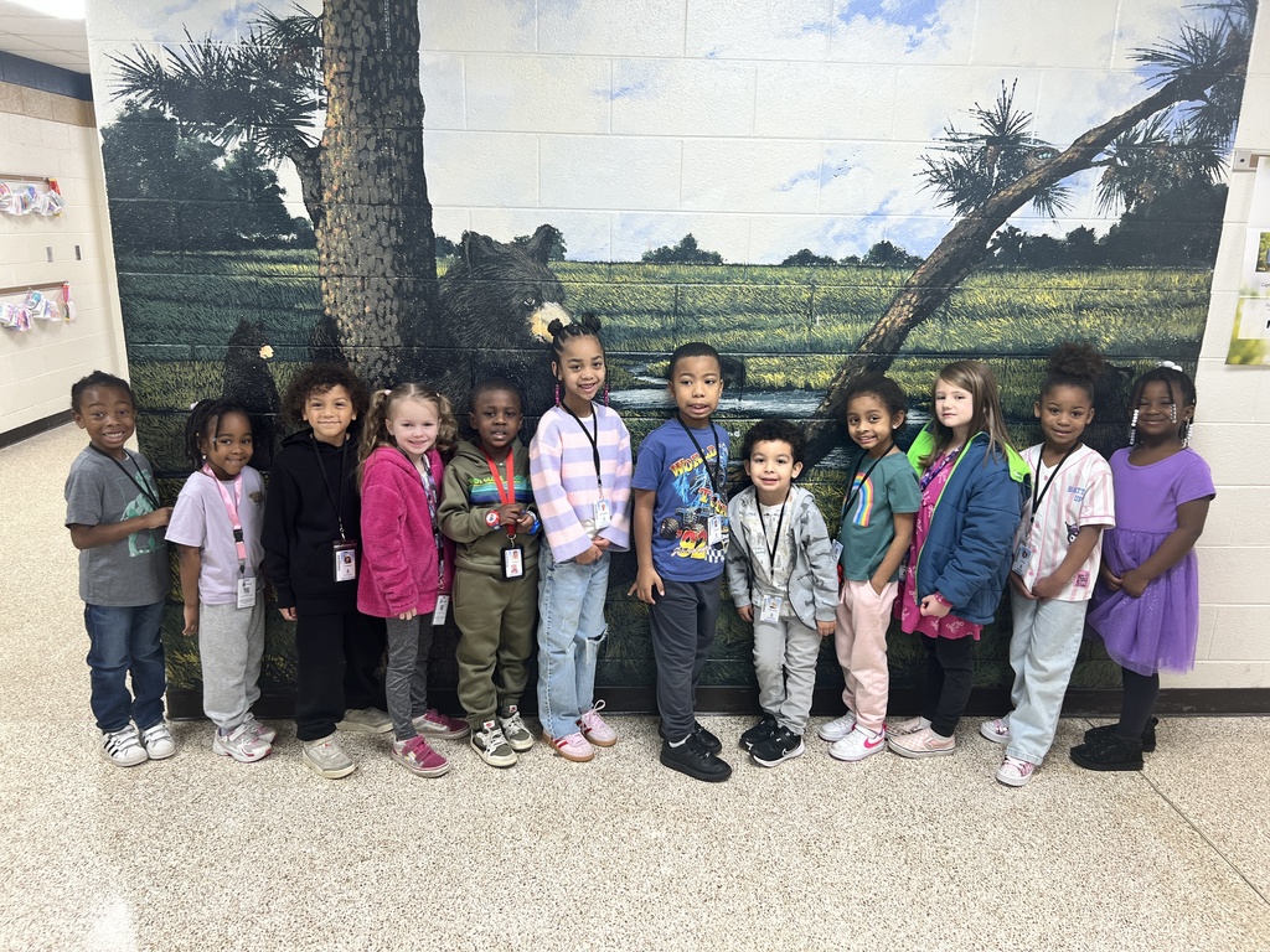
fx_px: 954
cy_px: 476
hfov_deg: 67.3
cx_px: 635
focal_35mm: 26
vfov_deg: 53.1
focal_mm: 5.7
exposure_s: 1/60
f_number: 1.5
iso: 80
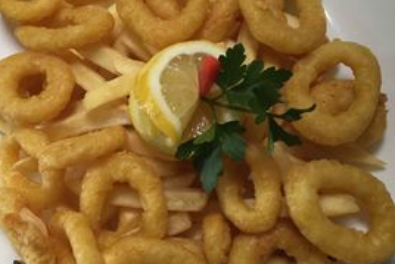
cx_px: 193
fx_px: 527
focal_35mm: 48
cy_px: 121
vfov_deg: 28.1
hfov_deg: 41.1
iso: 80
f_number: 2.2
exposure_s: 1/33
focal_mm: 4.15
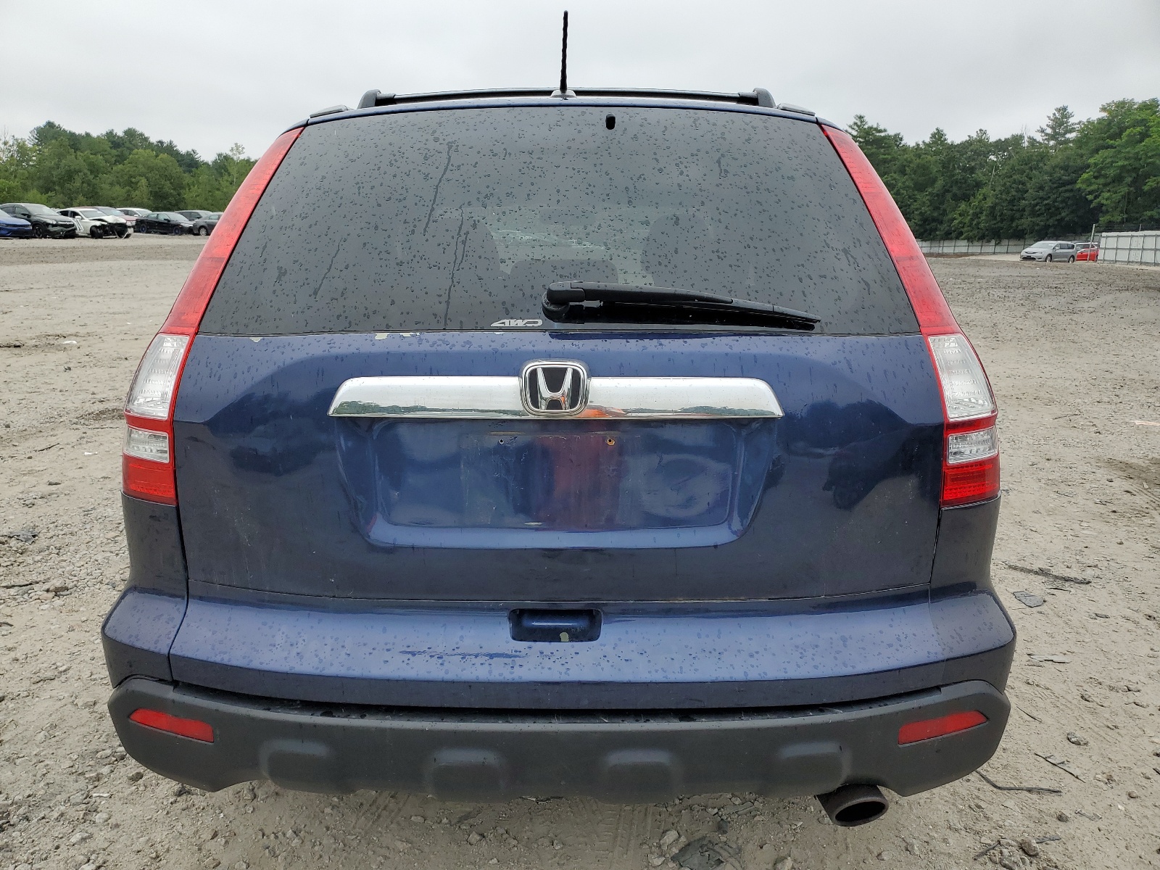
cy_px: 435
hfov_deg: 67.3
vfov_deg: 53.1
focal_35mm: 26
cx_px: 580
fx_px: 871
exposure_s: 1/769
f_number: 1.5
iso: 50
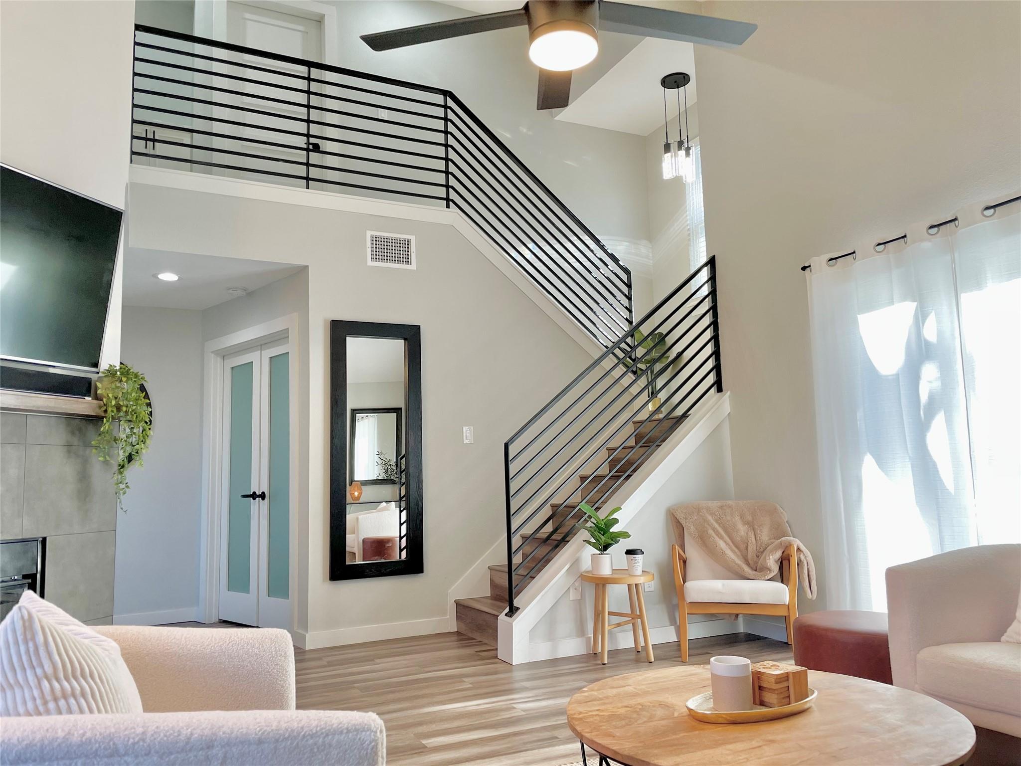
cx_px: 510
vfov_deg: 53.1
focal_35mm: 26
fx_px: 767
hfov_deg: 67.3
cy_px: 383
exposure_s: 1/120
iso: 125
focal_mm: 4.2
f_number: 1.6
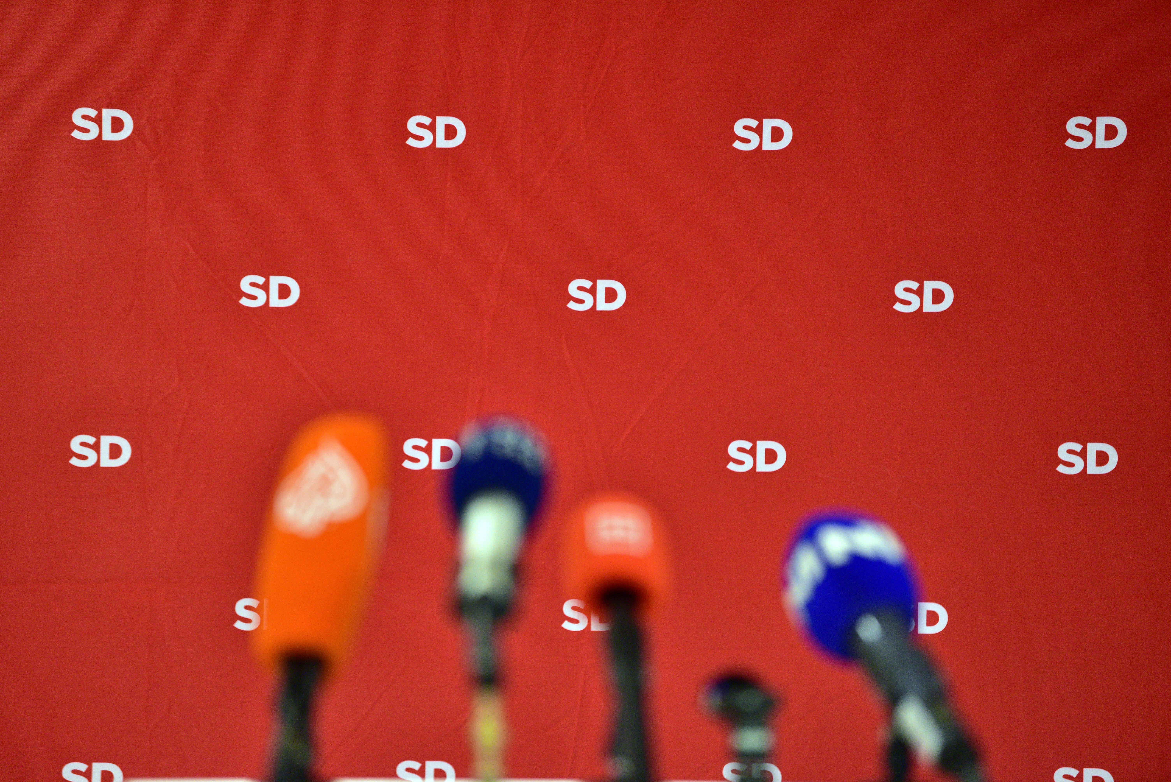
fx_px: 5369
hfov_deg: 12.4
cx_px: 586
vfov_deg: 8.3
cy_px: 391
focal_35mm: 165
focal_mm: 165
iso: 1250
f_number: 2.8
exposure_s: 1/400
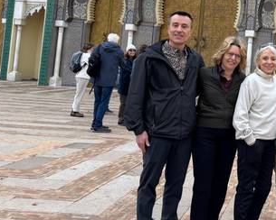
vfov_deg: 24.9
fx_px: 490
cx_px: 305
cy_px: 38
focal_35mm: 60
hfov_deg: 28.5
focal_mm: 5.96
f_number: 1.6
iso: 32
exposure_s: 1/124
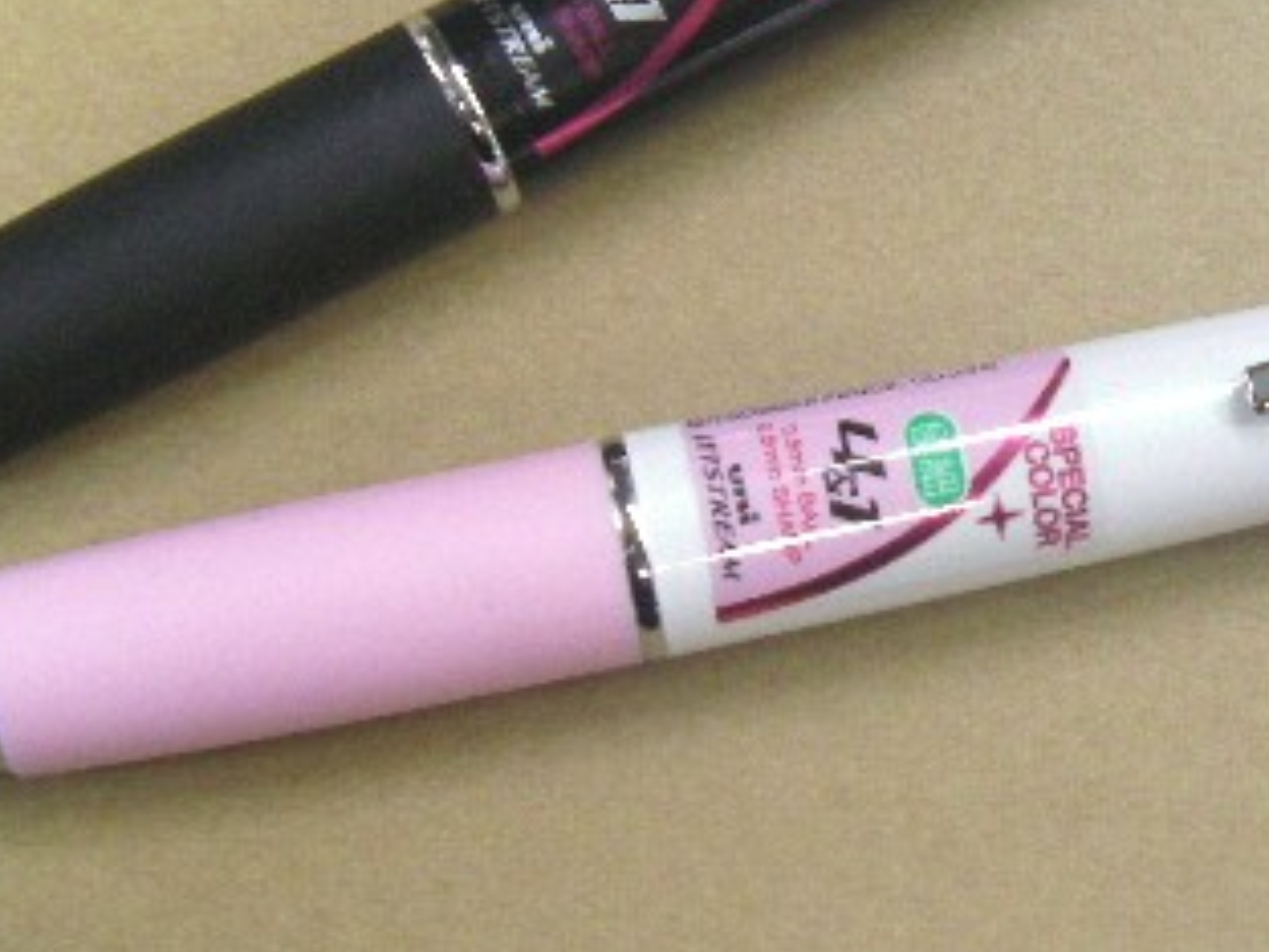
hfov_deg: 24.9
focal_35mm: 78
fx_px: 2859
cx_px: 801
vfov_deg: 18.7
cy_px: 216
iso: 320
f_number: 3.3
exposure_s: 1/50
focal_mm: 6.3
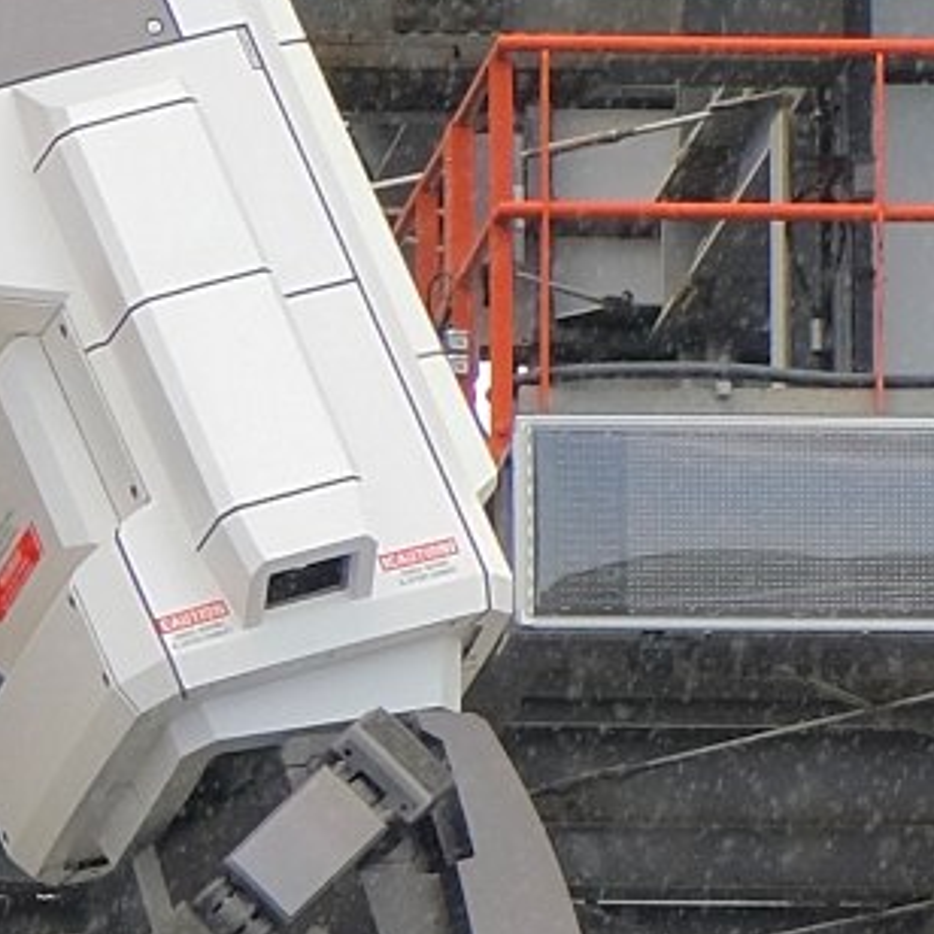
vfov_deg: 1.9
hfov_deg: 1.9
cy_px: 1386
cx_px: -1901
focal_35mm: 905
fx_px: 27626
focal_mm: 70
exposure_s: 1/900
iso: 800
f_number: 5.6
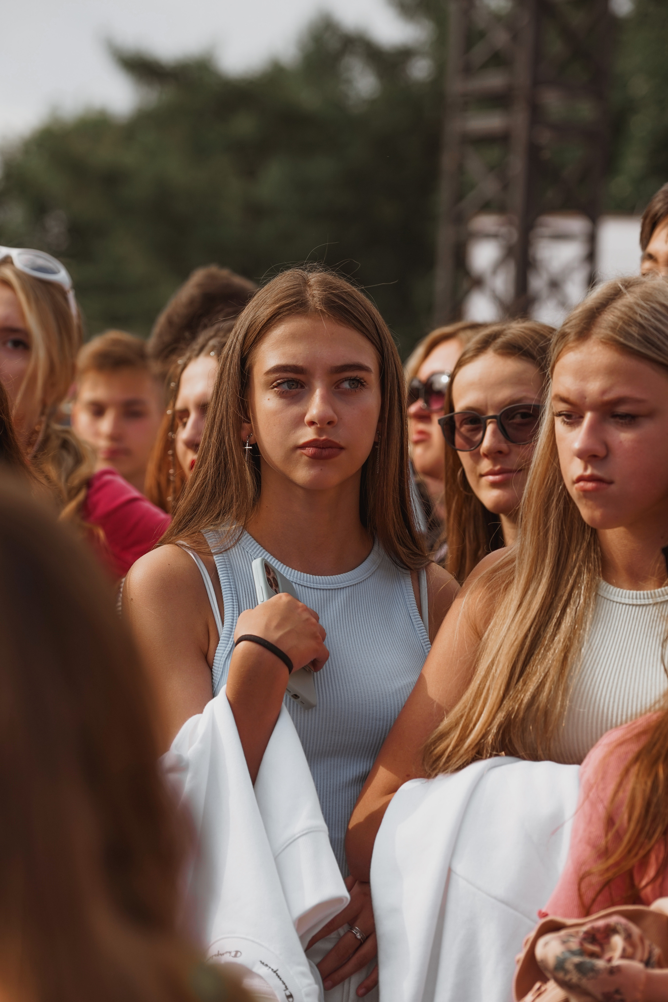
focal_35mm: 137
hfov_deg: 10.0
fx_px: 3813
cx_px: 334
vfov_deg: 15.0
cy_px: 501
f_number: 5.6
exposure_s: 1/400
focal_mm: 137
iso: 100
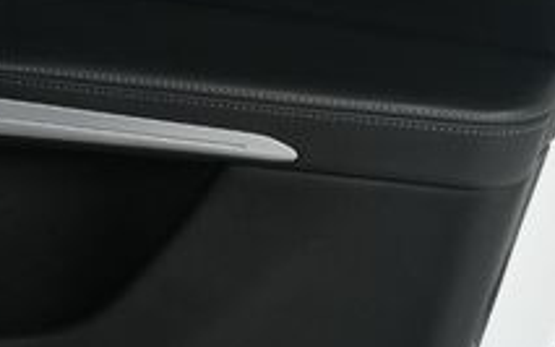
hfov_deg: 18.5
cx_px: 0
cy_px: 102
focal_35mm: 110
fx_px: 1663
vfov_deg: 11.9
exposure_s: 1/160
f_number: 8
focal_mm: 24
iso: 100
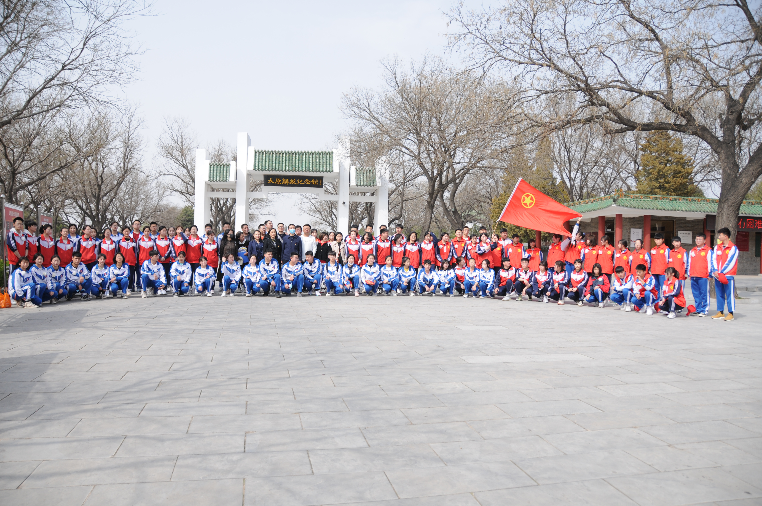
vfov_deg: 47.8
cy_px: 253
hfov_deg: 67.4
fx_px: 571
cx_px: 381
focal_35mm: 27
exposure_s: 1/1250
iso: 200
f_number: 3.5
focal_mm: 18
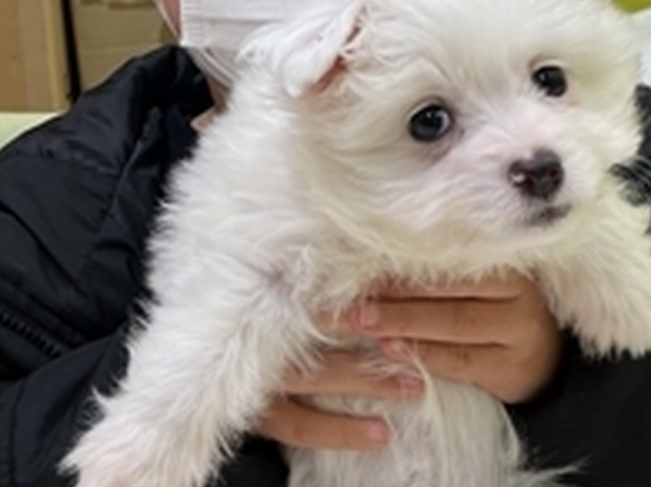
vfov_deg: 18.3
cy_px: 127
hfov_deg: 24.4
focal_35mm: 80
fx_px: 1504
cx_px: 247
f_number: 1.6
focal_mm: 4.2
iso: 64
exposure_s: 1/120
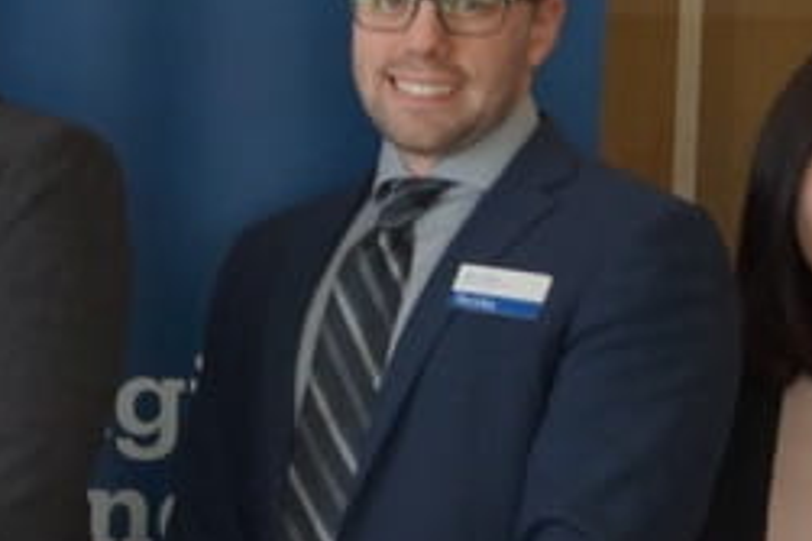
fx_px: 3449
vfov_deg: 8.9
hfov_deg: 11.9
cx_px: -844
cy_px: 512
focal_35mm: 153
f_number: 4
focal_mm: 20
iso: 400
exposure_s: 1/160
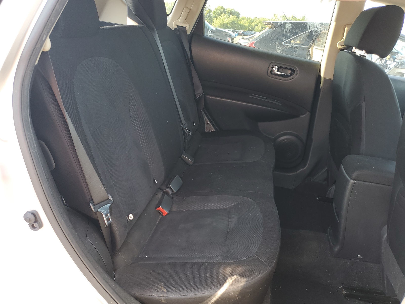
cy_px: 152
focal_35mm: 26
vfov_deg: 53.1
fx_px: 304
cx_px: 202
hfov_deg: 67.3
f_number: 1.5
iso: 51
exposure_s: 1/60.2
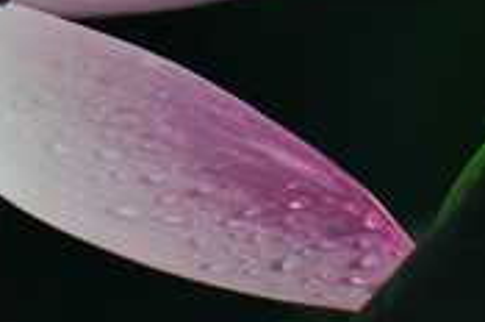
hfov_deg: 0.8
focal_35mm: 2629
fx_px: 35354
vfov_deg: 0.5
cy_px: -378
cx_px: -161
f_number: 5.6
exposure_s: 1/640
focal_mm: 300
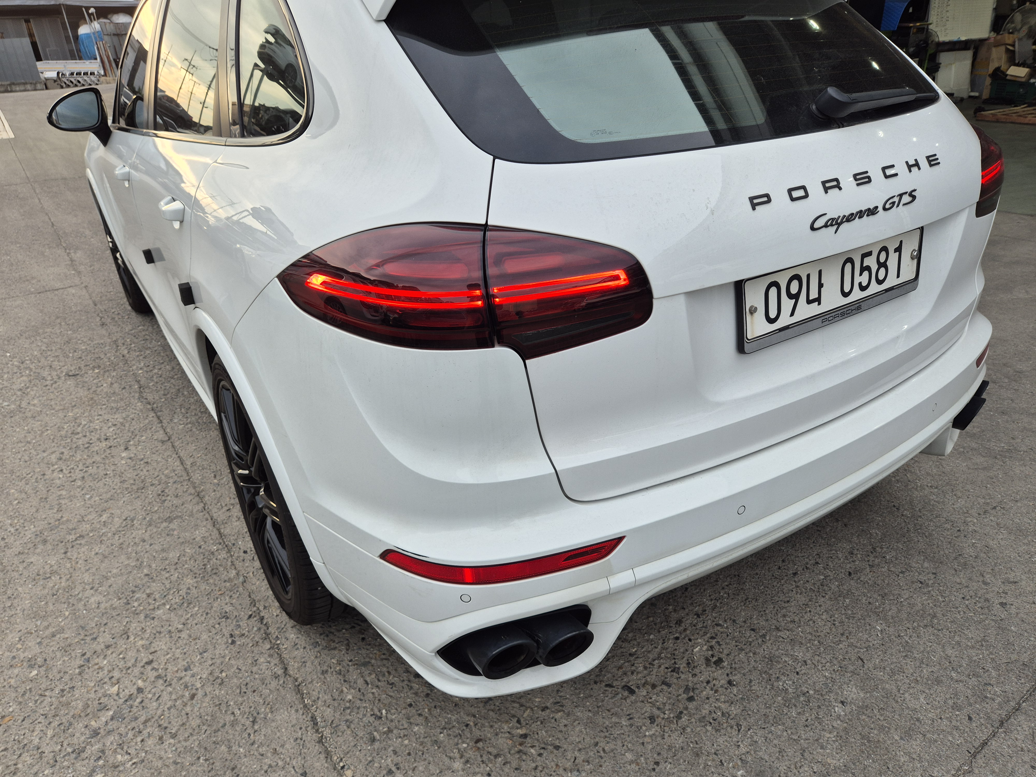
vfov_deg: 58.9
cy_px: 388
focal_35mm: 23
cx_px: 518
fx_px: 688
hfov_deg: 73.9
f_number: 1.8
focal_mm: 5.4
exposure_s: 1/180
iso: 40
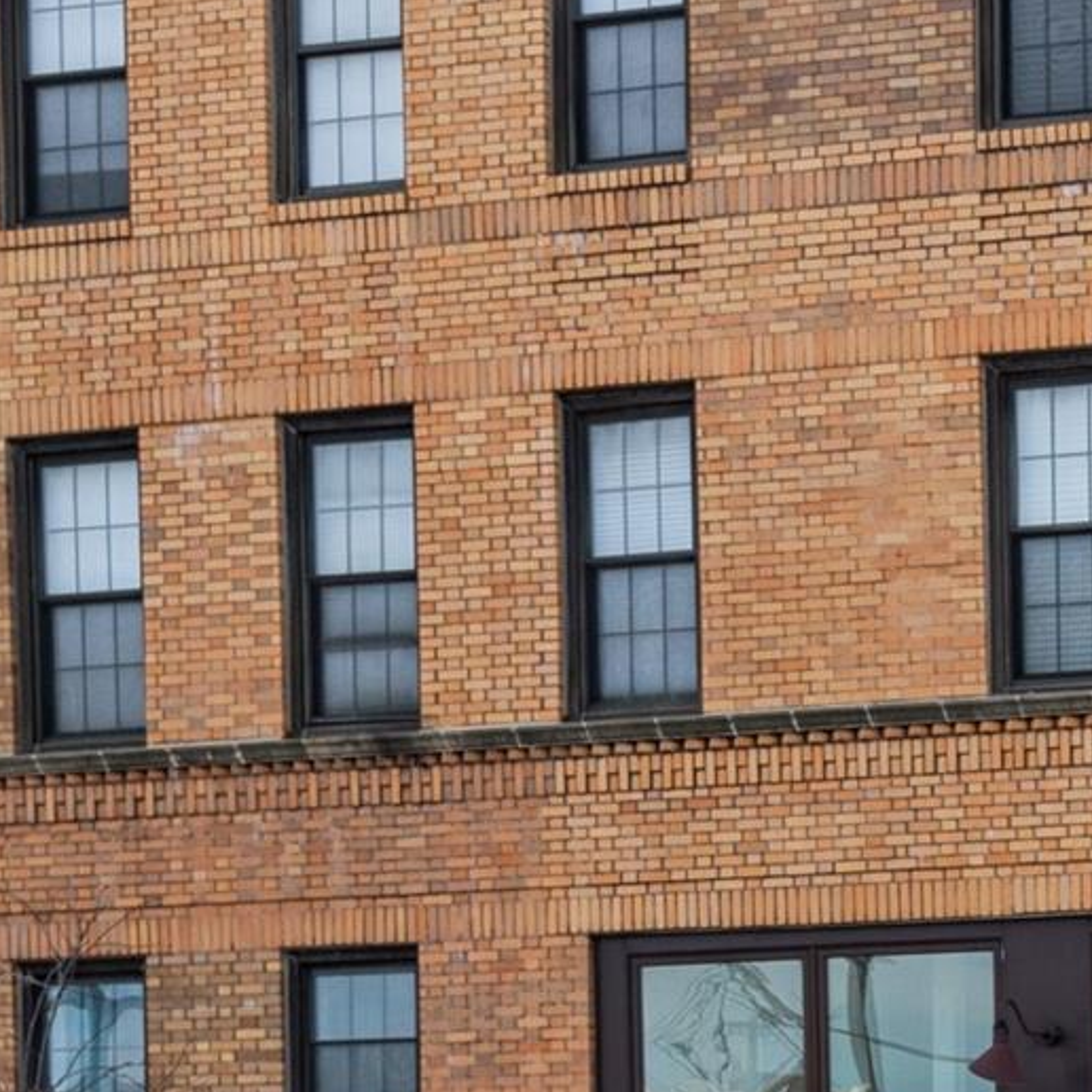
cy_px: 1168
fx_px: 4211
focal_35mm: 118
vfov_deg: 14.5
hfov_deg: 13.5
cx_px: 1856
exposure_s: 1/250
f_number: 9
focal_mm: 35
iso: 200
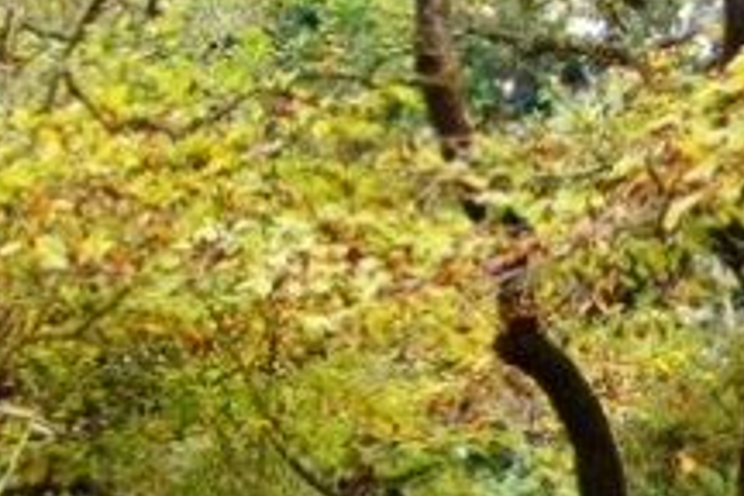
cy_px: 208
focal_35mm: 72
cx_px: 246
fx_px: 1488
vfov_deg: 18.9
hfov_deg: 27.9
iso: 100
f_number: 3.5
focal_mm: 10
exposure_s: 1/100
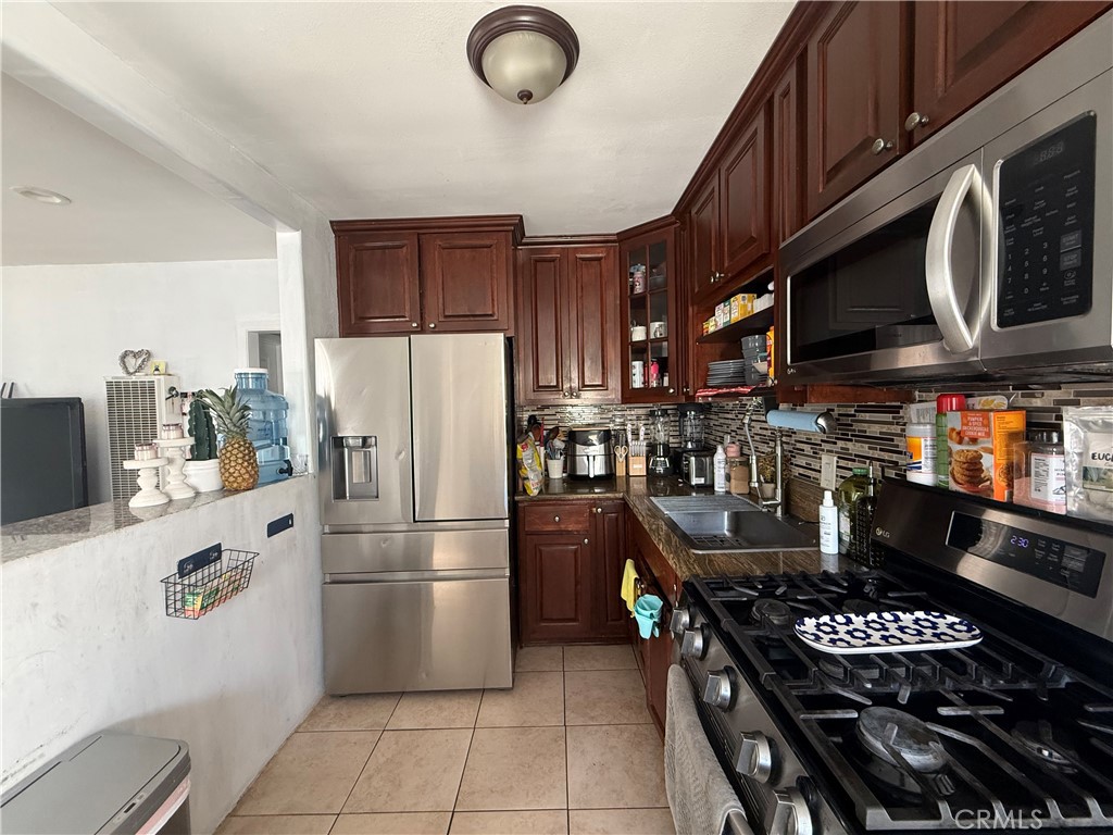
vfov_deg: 85.7
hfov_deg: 102.1
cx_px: 556
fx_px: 450
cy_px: 418
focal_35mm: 14
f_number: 2.2
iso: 400
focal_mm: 2.22
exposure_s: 1/60
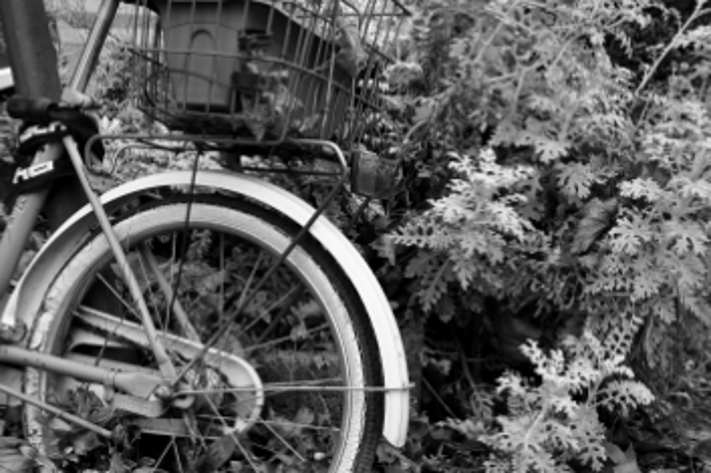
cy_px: 211
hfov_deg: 23.5
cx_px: 113
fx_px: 1678
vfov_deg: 16.1
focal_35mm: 85
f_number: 8
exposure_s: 1/200
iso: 2800
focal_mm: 40
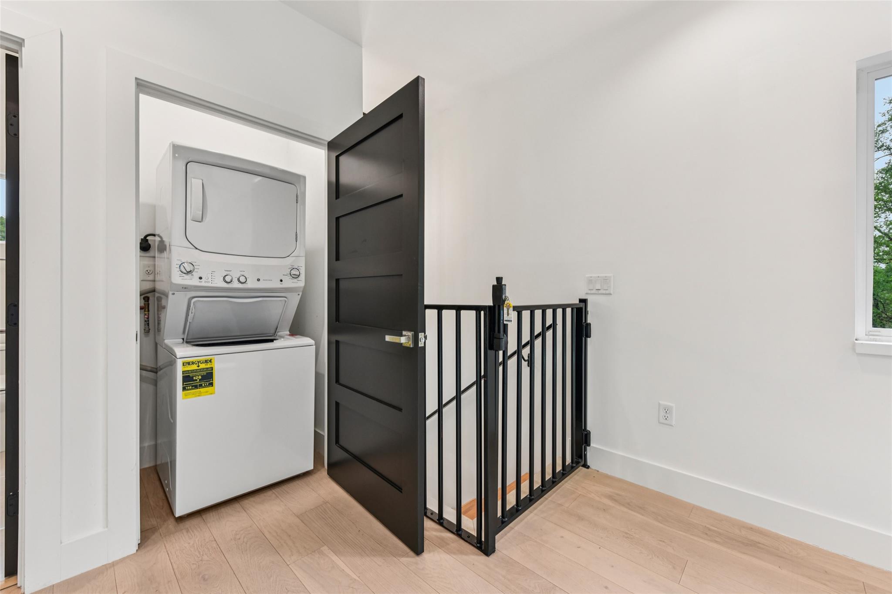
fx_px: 347
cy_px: 297
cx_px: 446
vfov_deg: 81.2
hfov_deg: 104.3
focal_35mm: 14
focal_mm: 14
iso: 250
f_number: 8
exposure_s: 1/15
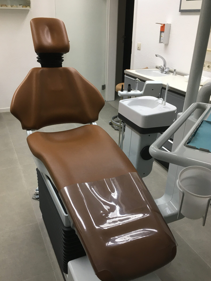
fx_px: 252
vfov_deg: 58.3
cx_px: 102
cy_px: 147
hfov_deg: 45.4
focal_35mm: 31
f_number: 2.2
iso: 40
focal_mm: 4.15
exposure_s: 1/33
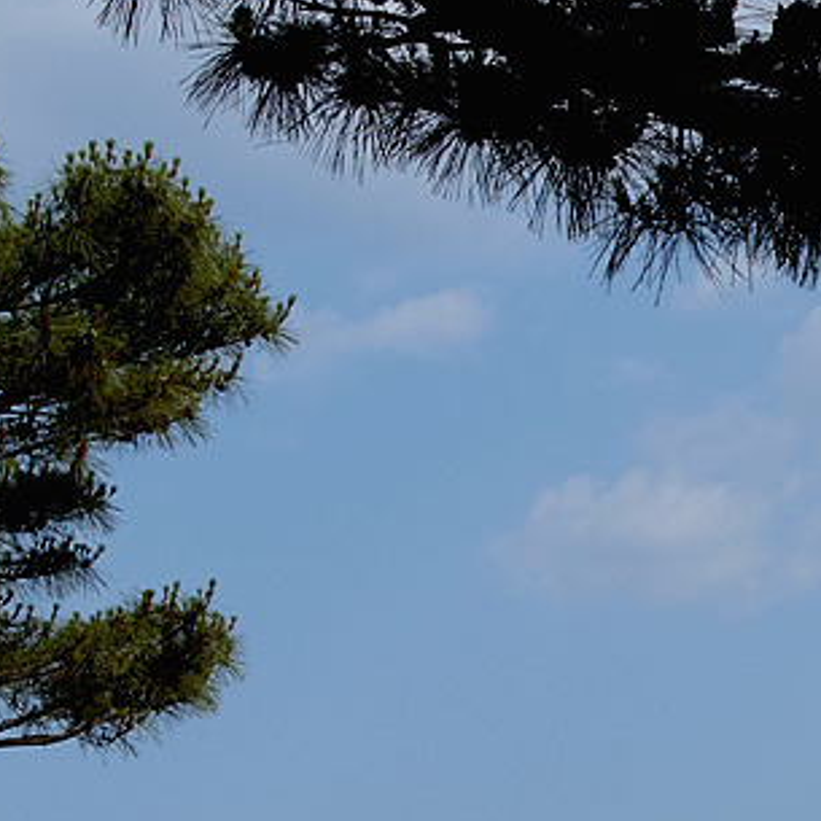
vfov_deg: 13.8
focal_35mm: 125
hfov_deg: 13.4
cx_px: 1082
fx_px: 3354
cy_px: 786
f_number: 5.6
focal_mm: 26
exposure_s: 1/570
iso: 125
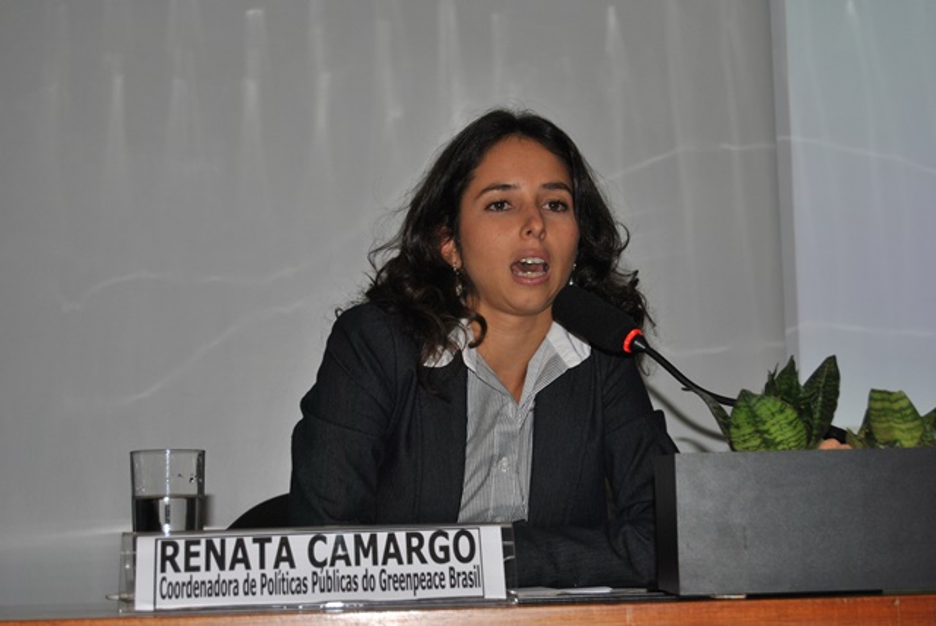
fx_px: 2147
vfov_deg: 16.6
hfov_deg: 24.6
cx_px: 468
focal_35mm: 82
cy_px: 313
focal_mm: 55
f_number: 5.6
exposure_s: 1/60
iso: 200
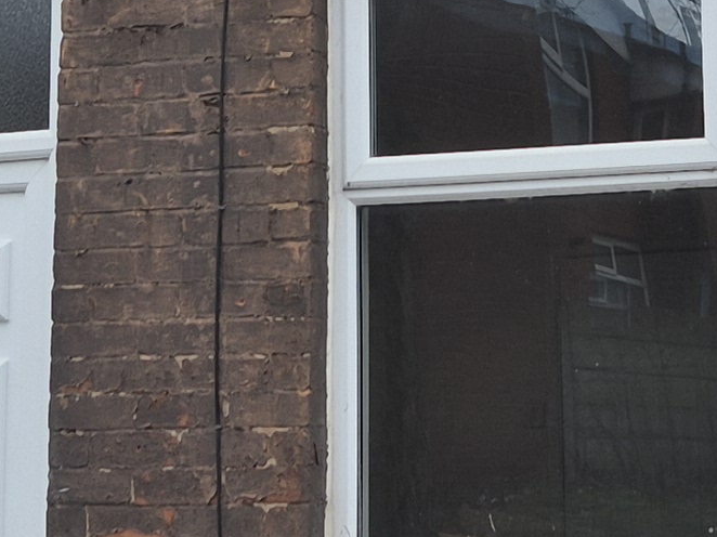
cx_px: 512
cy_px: -106
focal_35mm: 139
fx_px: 2878
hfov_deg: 14.2
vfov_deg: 10.5
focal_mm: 5.4
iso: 25
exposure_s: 1/387
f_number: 1.8
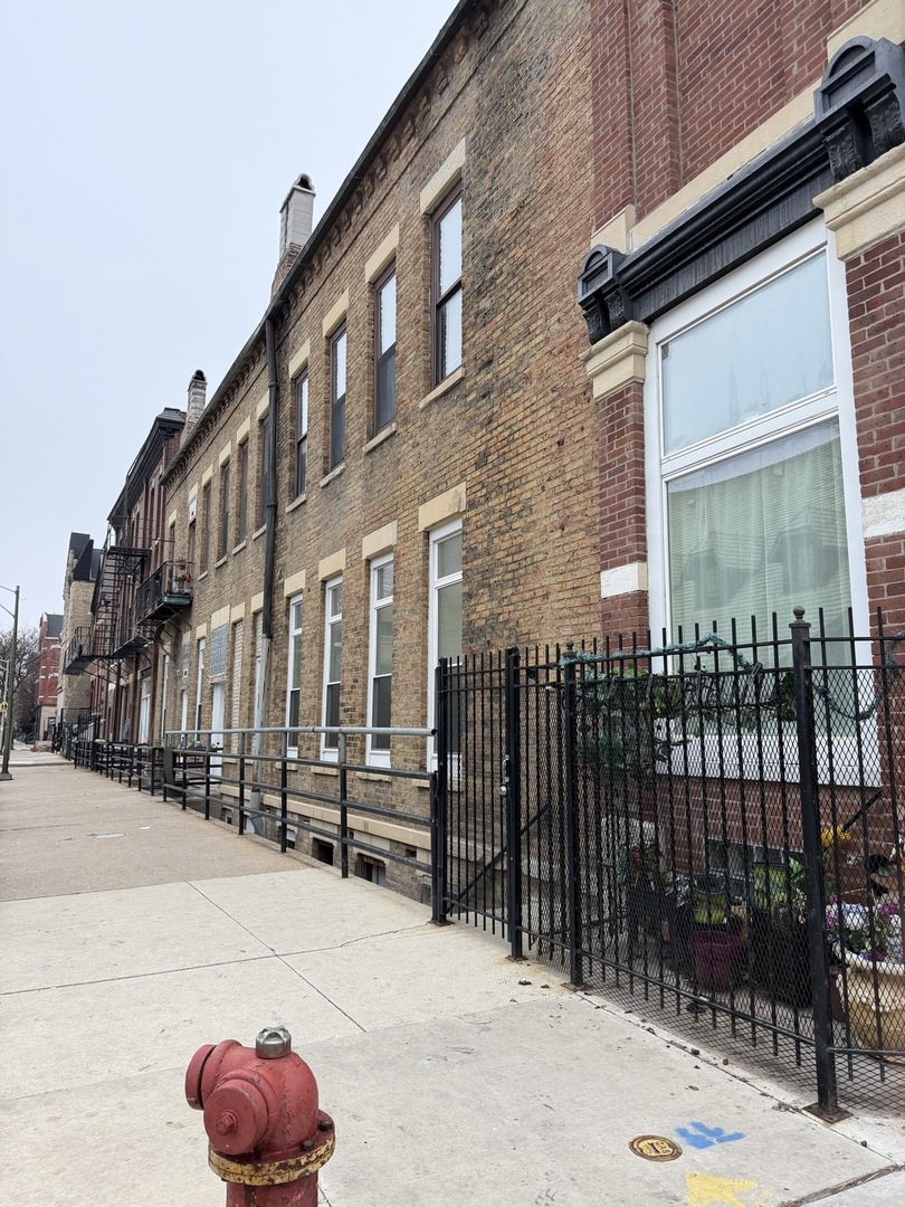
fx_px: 837
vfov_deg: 71.6
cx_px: 452
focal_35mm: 24
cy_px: 604
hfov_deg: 56.8
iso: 160
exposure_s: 1/200
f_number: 1.78
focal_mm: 6.76
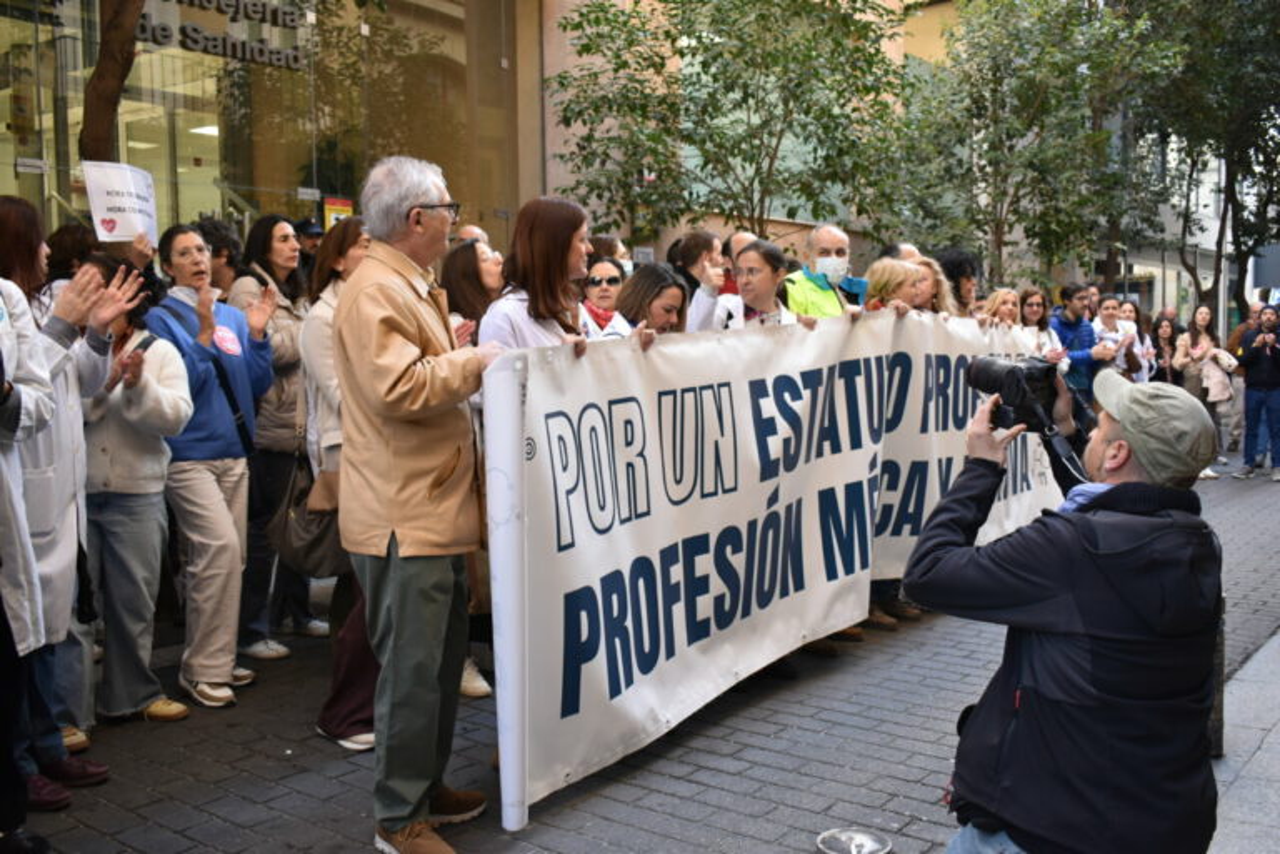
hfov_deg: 55.1
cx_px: 640
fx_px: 1227
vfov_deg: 38.4
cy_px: 427
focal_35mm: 34
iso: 400
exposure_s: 1/80
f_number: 4.5
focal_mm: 23
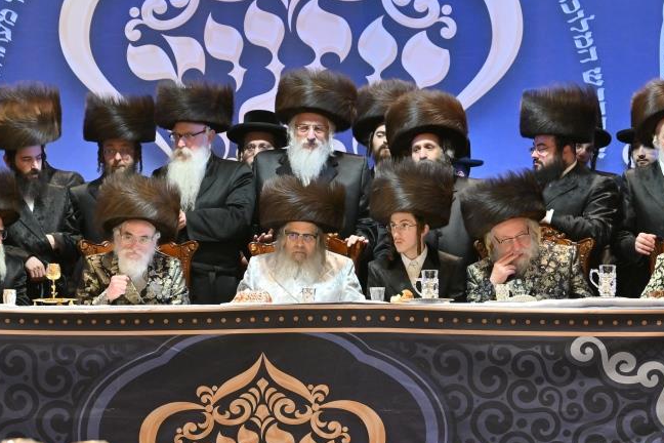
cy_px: 249
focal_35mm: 248
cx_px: 301
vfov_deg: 5.5
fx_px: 4574
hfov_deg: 8.3
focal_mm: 105
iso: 500
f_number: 2.8
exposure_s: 1/160
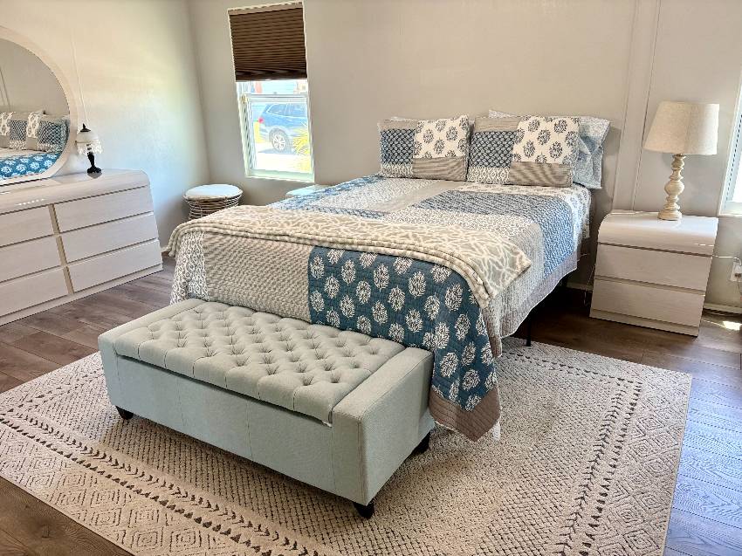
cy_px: 278
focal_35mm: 26
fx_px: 557
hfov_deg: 67.3
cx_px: 371
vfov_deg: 53.0
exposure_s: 1/60
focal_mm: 5.96
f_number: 1.6
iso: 125
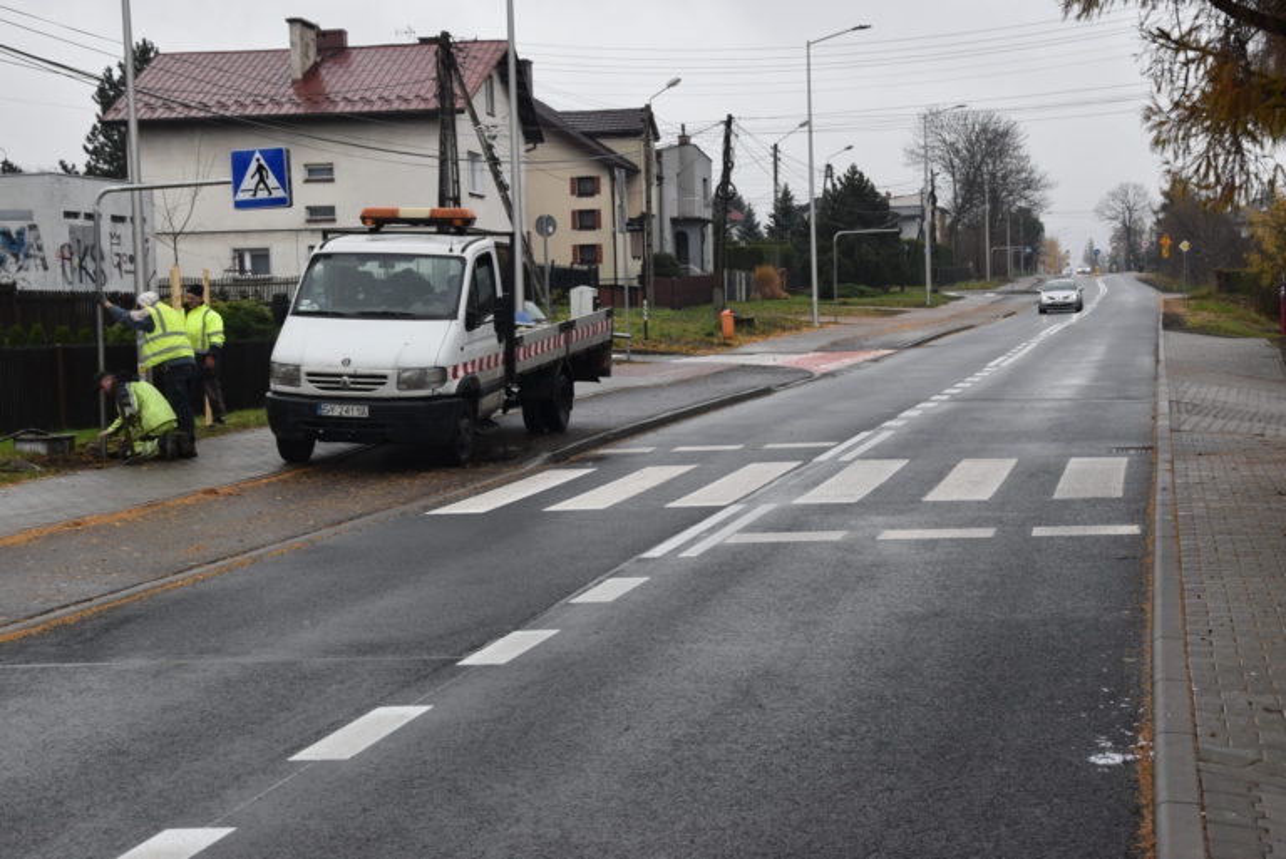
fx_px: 2144
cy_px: 430
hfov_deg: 33.4
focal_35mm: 60
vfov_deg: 22.7
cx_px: 643
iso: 400
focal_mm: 40
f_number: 7.1
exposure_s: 1/200
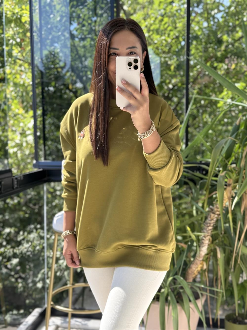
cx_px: 124
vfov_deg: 39.7
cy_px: 165
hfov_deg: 30.3
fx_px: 457
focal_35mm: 48
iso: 64
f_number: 1.78
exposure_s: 1/534
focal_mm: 6.76
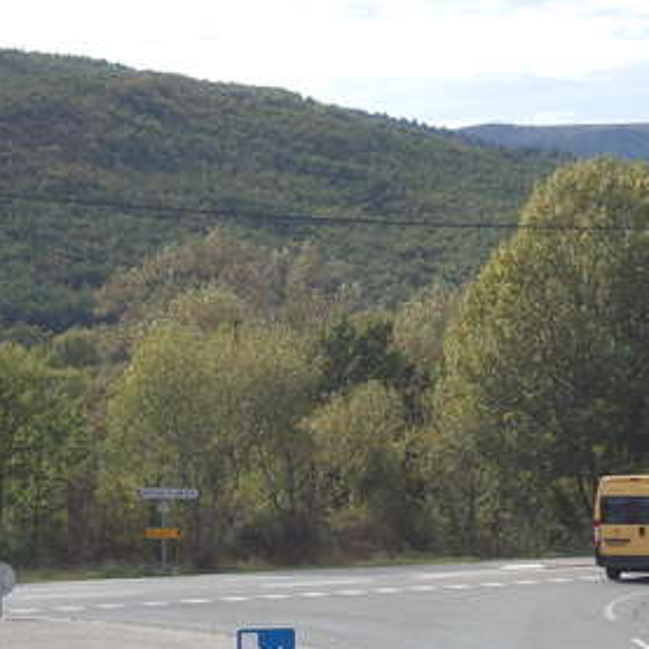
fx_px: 2439
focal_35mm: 115
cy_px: 380
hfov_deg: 15.1
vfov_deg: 15.1
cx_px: 396
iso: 80
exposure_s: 1/160
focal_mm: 8.5
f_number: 8
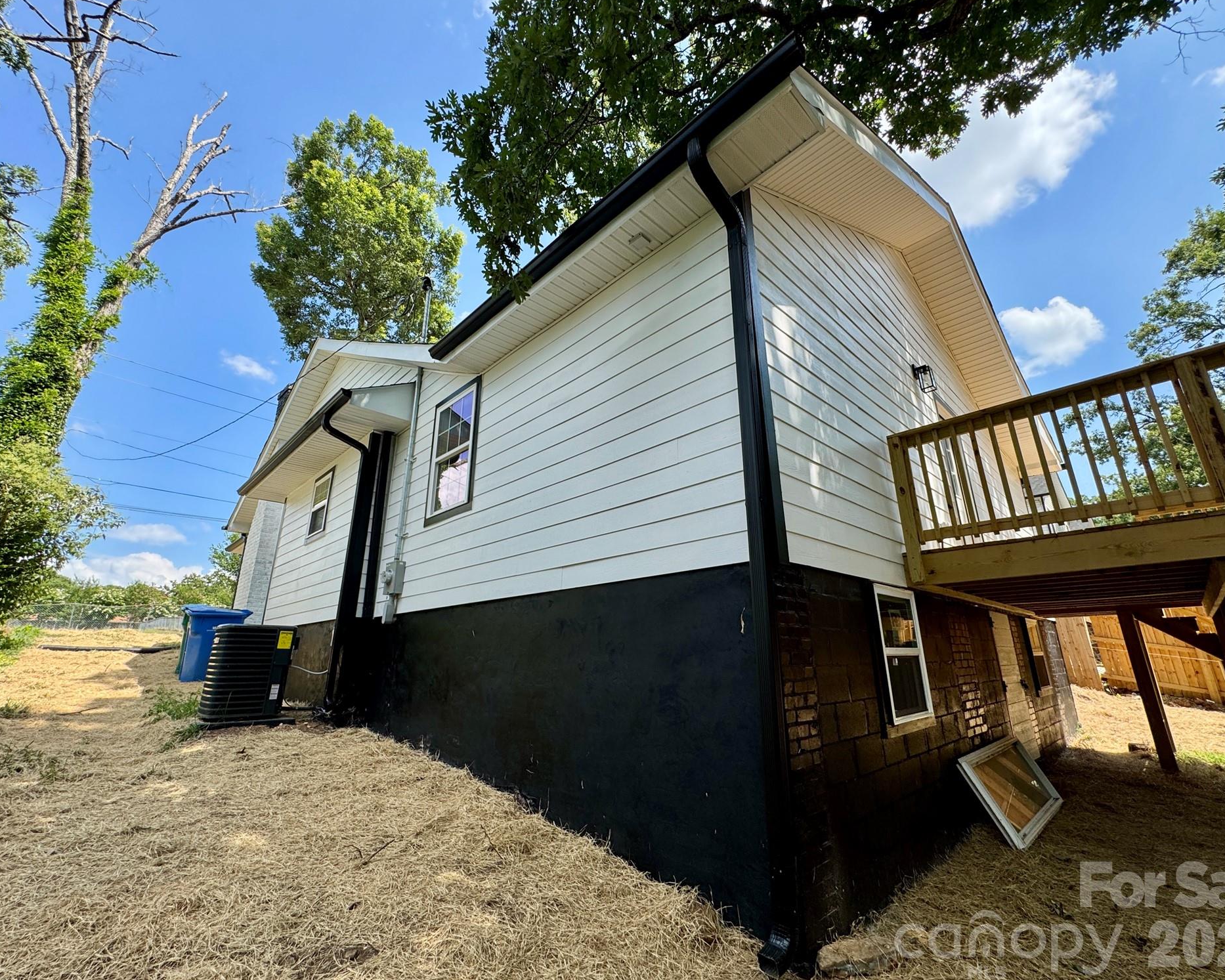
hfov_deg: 96.8
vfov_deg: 84.0
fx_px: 544
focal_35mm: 15
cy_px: 486
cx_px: 617
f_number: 2.2
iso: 40
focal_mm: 2.22
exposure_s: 1/675
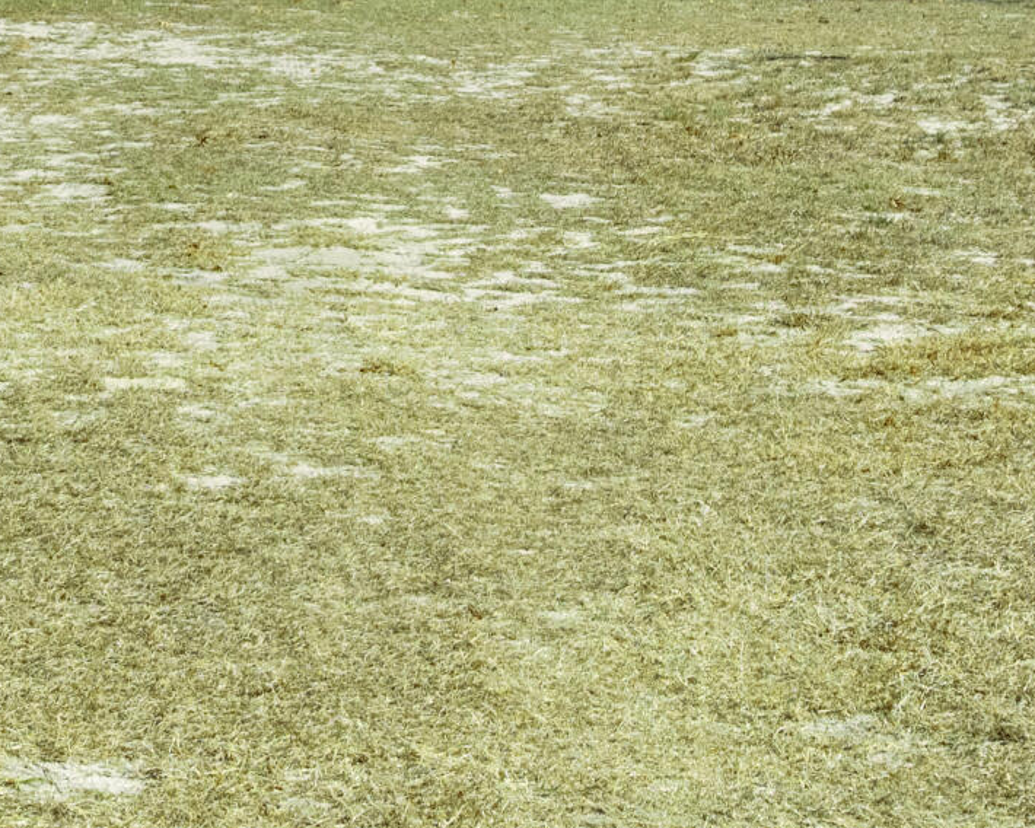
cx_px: 222
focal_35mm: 119
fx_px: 3645
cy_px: -175
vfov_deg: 12.6
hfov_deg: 16.1
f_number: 8
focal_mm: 30
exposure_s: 1/6400
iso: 400
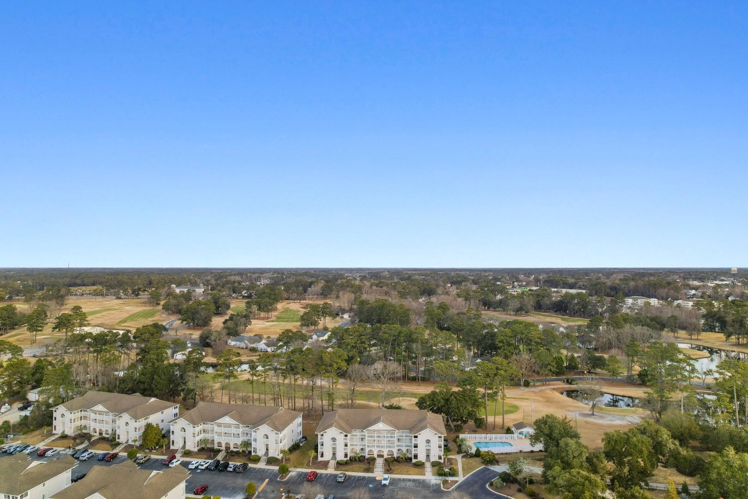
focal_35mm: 22
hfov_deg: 78.6
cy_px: 250
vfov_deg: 57.2
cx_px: 374
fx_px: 457
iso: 100
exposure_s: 1/30
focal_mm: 8.38
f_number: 2.8
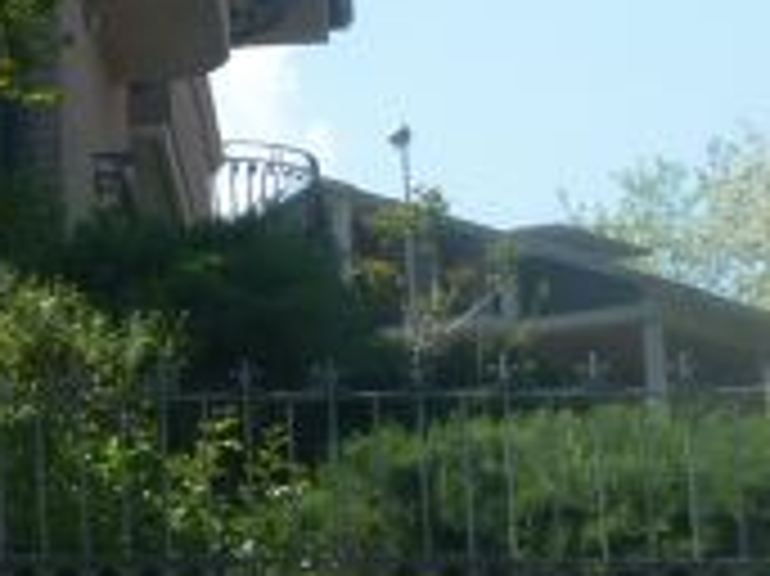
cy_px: -158
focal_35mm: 195
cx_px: -275
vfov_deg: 7.5
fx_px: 4335
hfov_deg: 9.9
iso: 80
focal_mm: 8.5
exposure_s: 1/400
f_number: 3.8
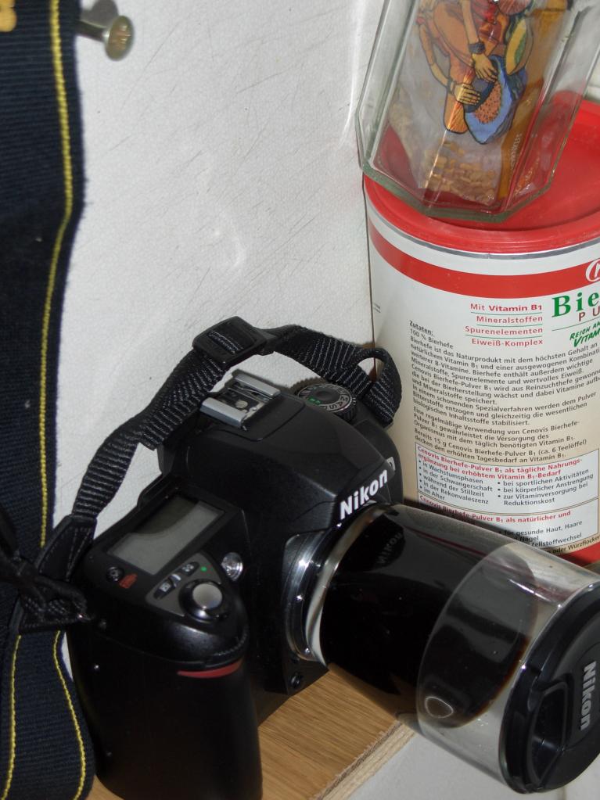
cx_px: 300
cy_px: 400
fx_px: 2288
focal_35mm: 99
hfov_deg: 14.9
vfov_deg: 19.8
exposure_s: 1/60
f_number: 3.8
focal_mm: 21.3
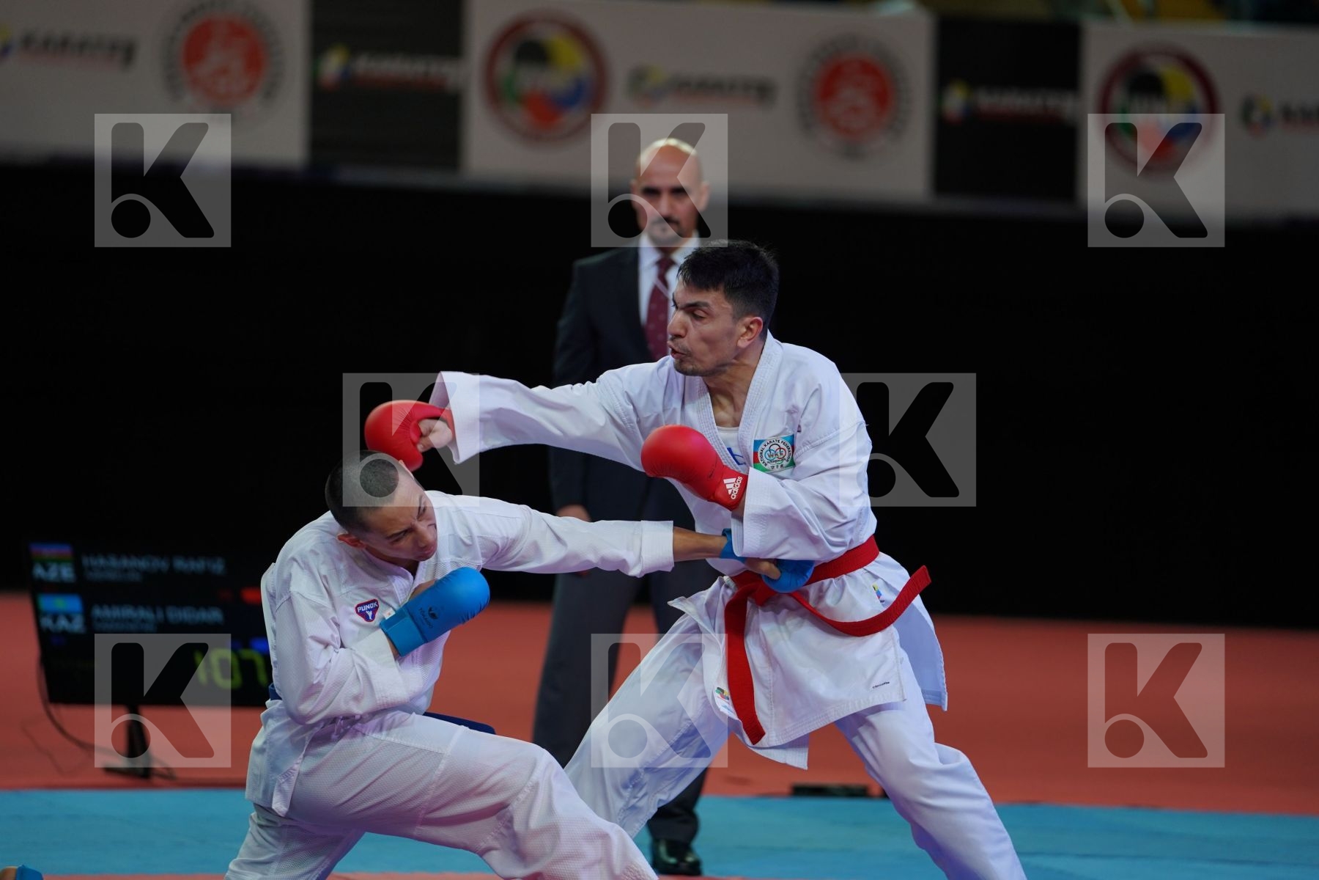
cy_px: 440
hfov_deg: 11.3
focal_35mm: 182
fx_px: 6668
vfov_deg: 7.5
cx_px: 660
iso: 640
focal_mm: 182
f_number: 2.8
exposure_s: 1/1000
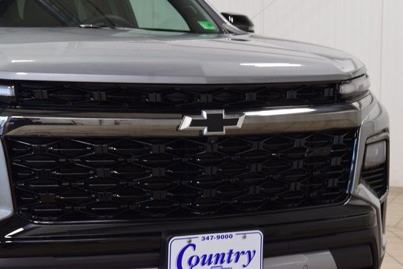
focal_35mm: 90
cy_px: 134
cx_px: 202
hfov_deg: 22.6
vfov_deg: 15.2
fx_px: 1008
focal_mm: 60
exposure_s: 1/30
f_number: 7.1
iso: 1000
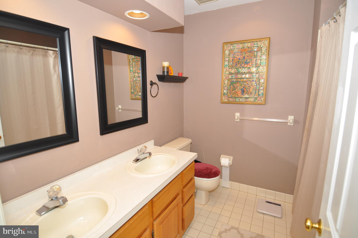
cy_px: 119
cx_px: 179
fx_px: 179
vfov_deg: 67.2
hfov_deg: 90.1
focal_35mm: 18
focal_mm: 12
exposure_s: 1/60
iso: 250
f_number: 4
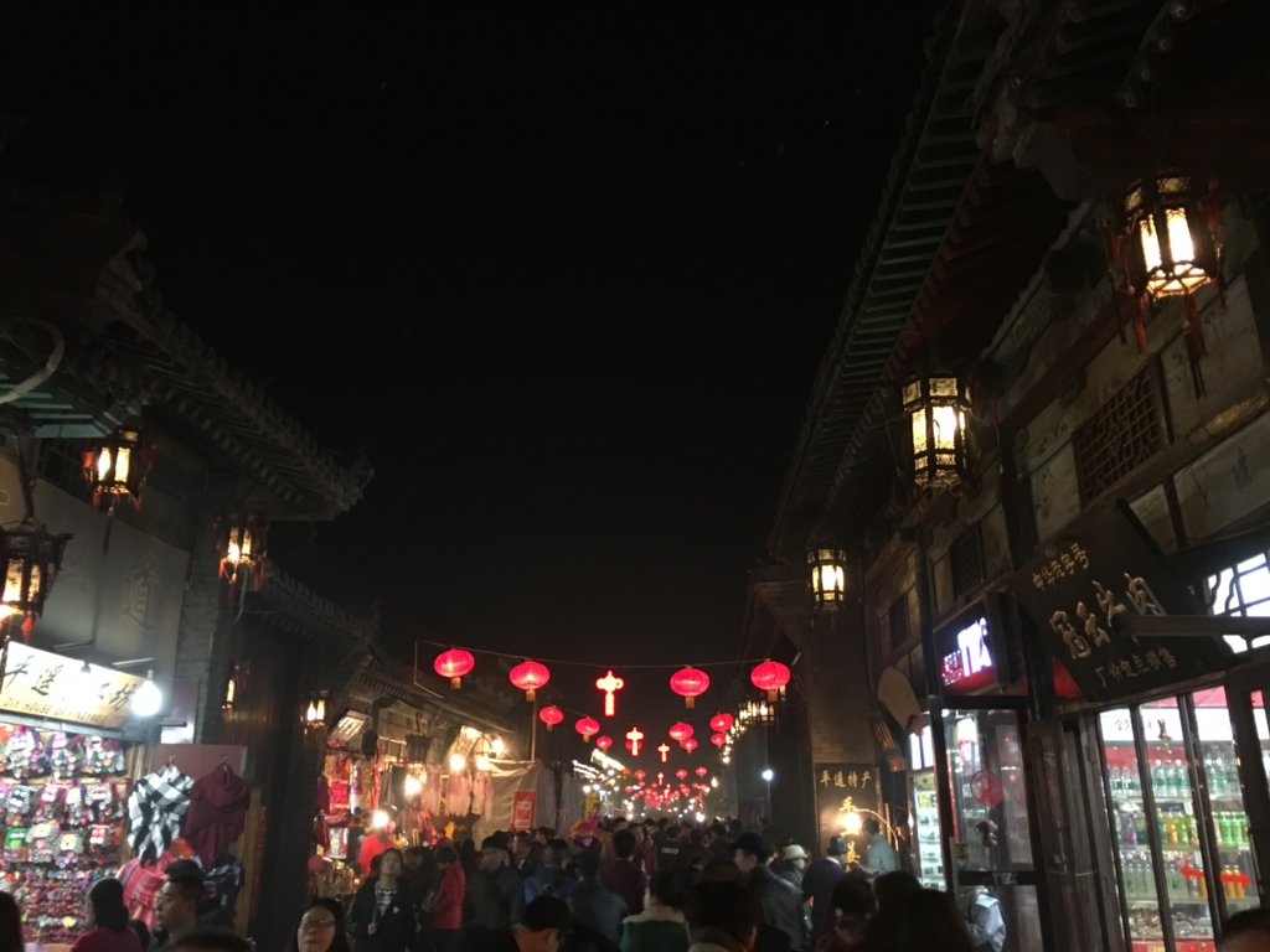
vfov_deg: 48.2
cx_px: 635
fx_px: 1064
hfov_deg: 61.7
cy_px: 476
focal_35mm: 29
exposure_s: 1/8
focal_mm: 4.15
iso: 100
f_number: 2.2
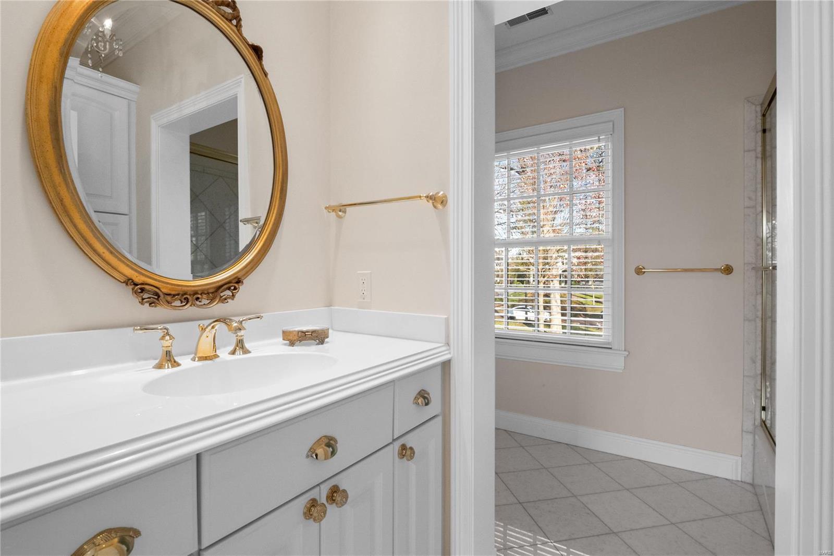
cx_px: 417
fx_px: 417
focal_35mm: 18
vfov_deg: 67.4
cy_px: 278
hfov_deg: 90.0
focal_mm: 9
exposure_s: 1/20
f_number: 8
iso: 400
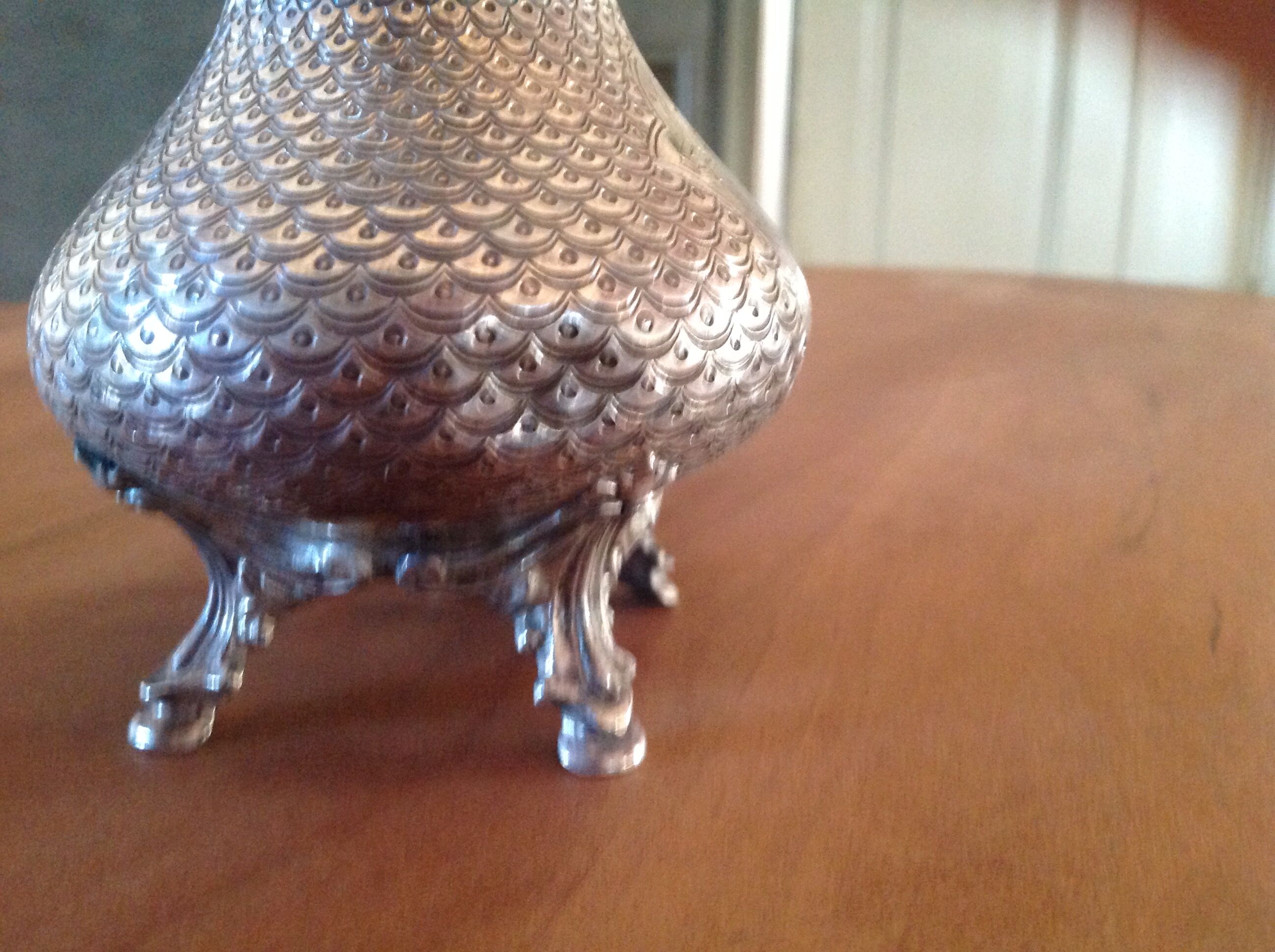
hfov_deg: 52.7
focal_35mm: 35
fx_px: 1287
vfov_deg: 40.6
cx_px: 638
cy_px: 476
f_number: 2.4
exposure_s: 1/15
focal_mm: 4.28
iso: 500
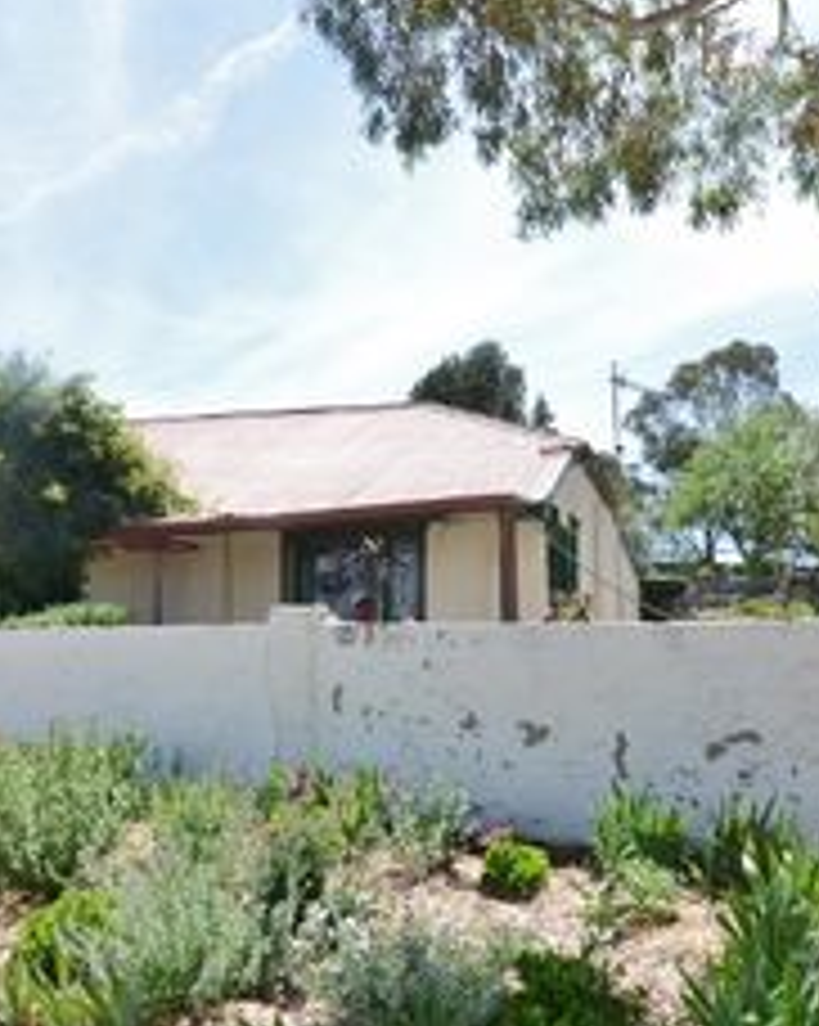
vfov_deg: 60.2
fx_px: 880
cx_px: 464
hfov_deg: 49.8
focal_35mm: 29
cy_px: 587
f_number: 13
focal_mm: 10
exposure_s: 1/200
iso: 320
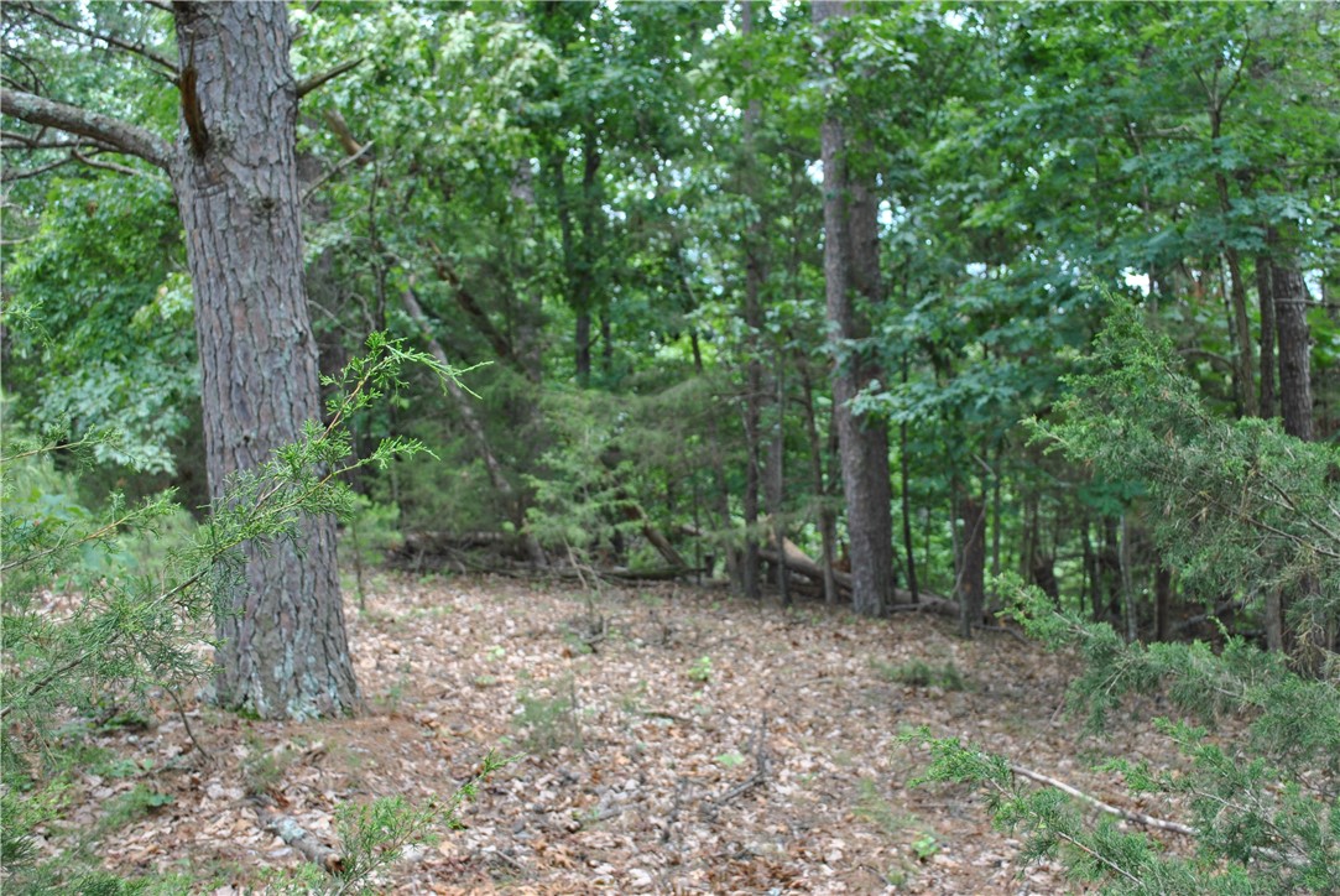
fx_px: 1453
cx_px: 670
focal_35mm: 39
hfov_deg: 49.5
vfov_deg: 34.3
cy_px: 448
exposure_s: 1/125
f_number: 5.6
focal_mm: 26
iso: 200
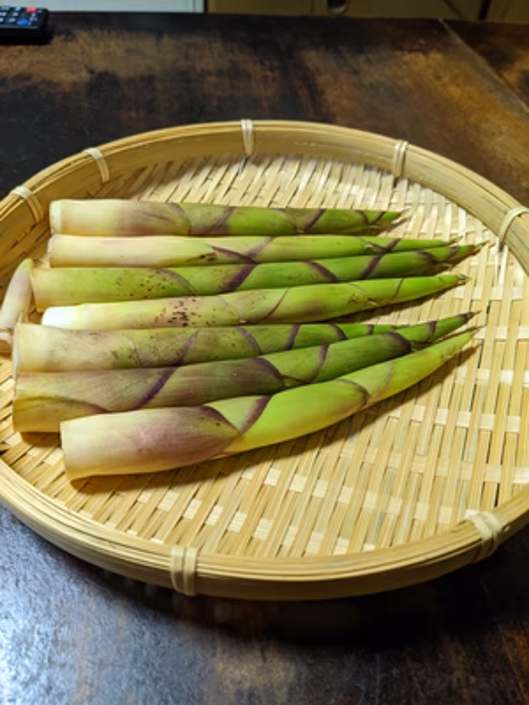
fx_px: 550
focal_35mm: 27
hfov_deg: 51.4
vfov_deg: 65.3
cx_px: 264
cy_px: 352
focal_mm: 4.38
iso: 138
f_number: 1.73
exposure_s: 1/24
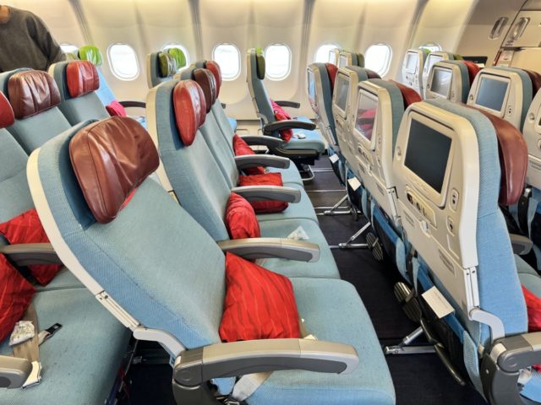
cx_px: 270
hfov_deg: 71.6
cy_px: 202
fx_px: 375
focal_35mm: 24
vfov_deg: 56.8
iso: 400
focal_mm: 6.86
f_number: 1.78
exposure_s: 1/57
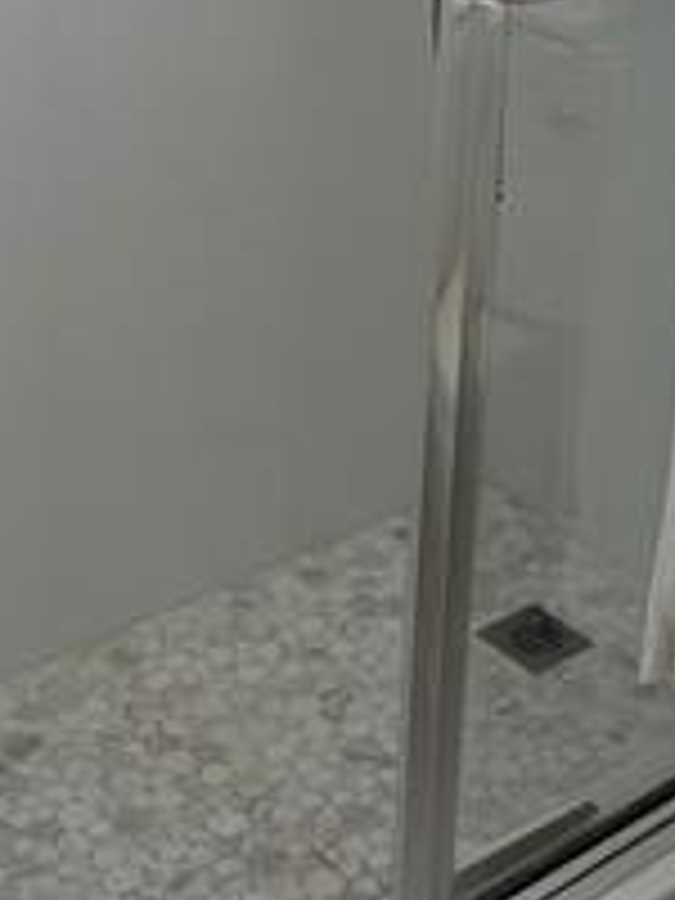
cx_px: 495
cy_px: 90
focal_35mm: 72
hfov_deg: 20.3
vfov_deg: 26.2
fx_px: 1872
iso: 200
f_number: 1.78
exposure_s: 1/121
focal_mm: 6.76
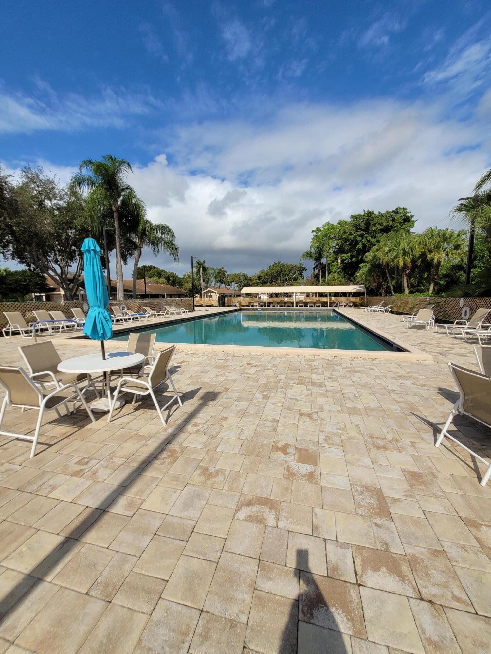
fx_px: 246
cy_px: 327
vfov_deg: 106.2
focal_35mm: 13
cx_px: 246
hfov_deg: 89.9
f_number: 2.2
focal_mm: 1.74
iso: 40
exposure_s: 1/3177
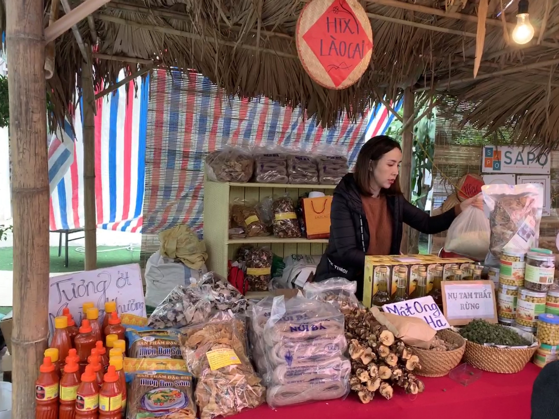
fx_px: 420
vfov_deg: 53.1
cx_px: 280
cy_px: 210
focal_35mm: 26
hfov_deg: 67.3
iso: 80
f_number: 1.8
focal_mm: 4.25
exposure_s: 1/100
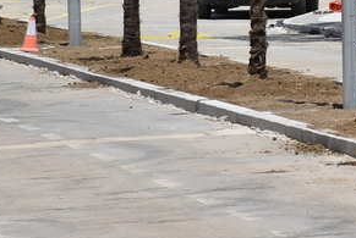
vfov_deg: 2.6
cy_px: -40
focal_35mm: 538
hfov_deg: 3.8
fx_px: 5328
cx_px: 493
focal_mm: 116
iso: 200
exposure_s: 1/800
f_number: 7.1
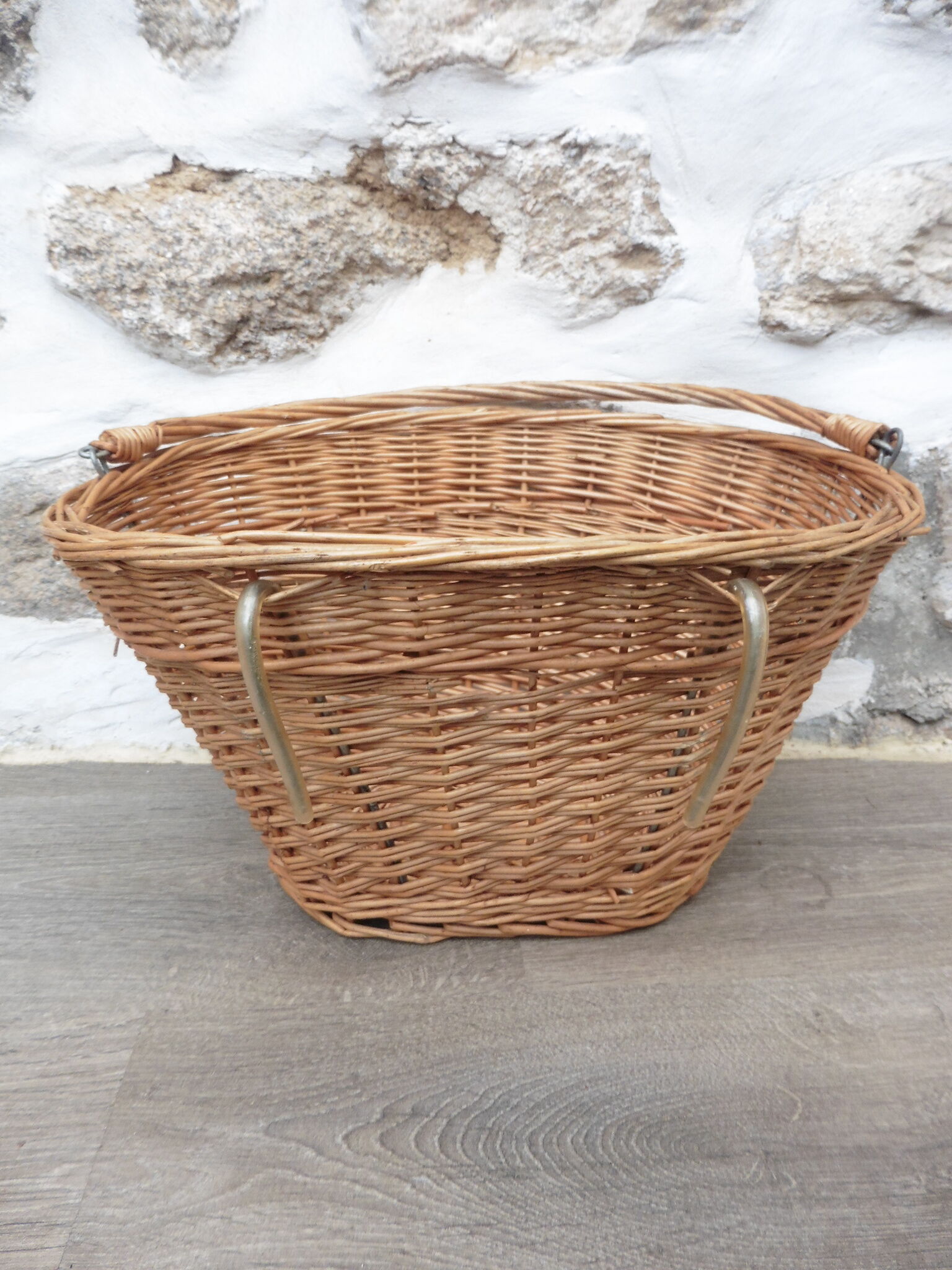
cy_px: 635
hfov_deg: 56.8
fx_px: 880
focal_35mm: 24
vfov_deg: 71.6
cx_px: 476
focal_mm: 4.3
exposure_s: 1/60
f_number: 3.3
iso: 160
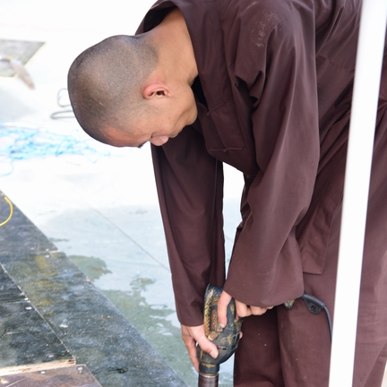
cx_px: 194
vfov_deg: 16.6
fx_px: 1328
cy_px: 228
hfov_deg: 16.6
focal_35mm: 105
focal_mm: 82
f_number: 5.6
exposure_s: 1/50
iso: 125
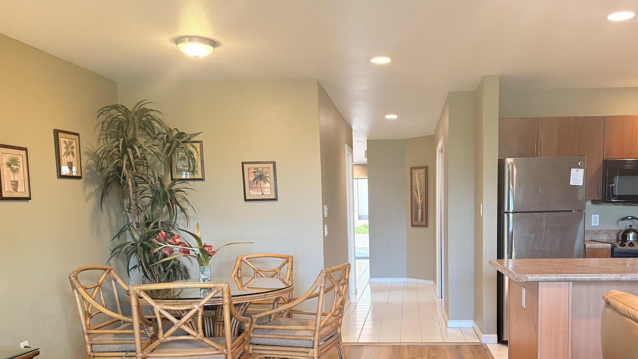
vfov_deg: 34.9
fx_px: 558
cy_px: 265
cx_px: 384
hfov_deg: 59.0
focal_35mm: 33
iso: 200
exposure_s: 1/60
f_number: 1.78
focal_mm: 6.76
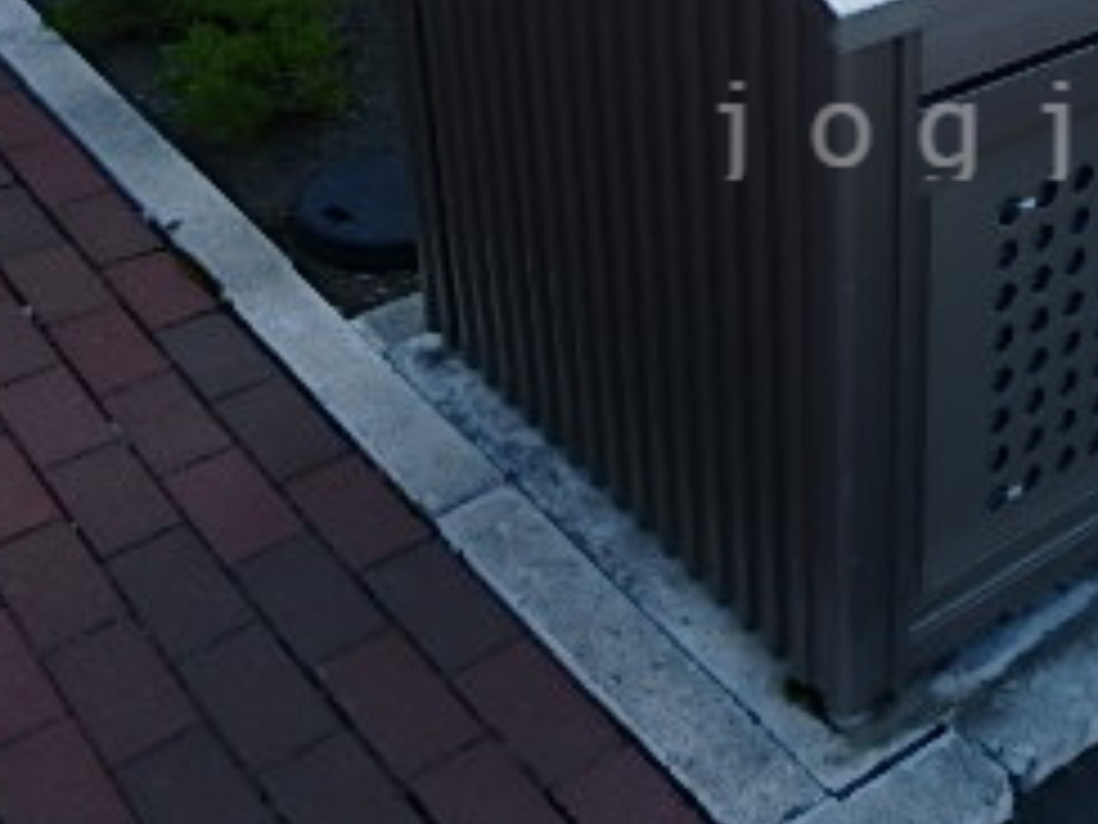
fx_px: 1745
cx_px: 1017
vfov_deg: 25.9
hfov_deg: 32.9
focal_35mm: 55
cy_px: 126
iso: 125
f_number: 3.5
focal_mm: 3.7
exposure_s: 1/250
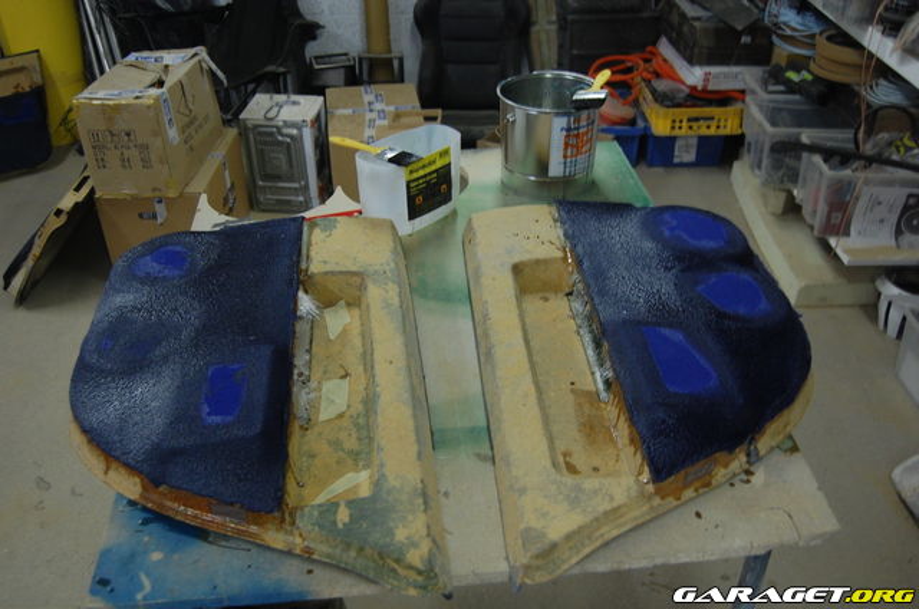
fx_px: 879
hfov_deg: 55.2
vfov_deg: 38.2
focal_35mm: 34
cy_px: 304
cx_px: 460
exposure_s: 1/25
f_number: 3.8
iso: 800
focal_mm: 23
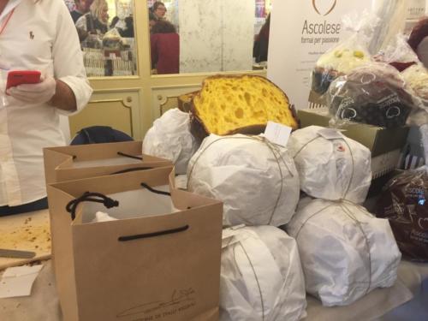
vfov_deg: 48.2
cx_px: 214
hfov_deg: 61.7
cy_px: 160
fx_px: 359
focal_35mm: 29
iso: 125
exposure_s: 1/33
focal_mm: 4.15
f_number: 2.2
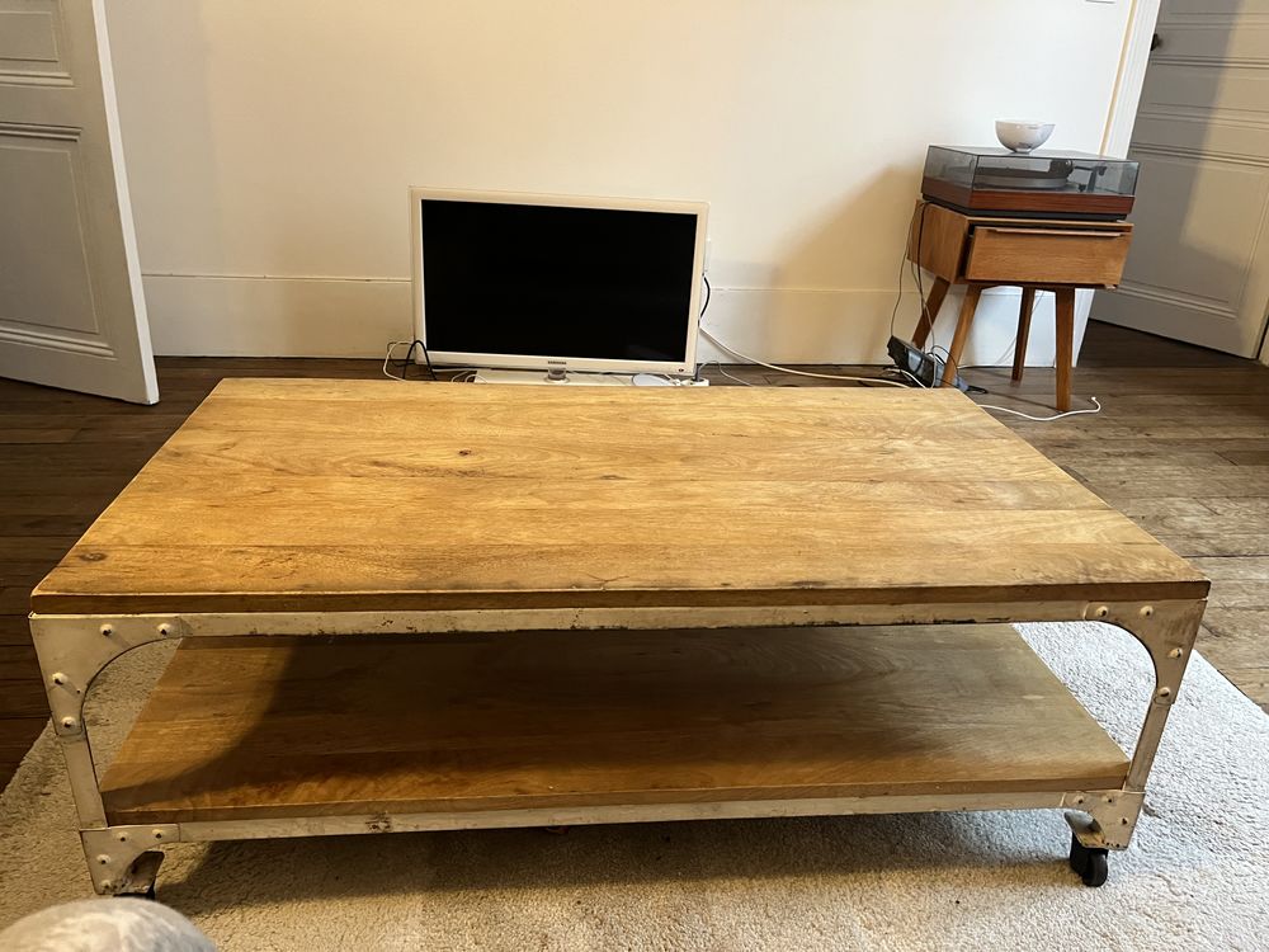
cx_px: 634
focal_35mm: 26
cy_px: 476
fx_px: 953
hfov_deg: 67.3
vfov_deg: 53.1
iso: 500
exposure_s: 1/50
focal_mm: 5.1
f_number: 1.6
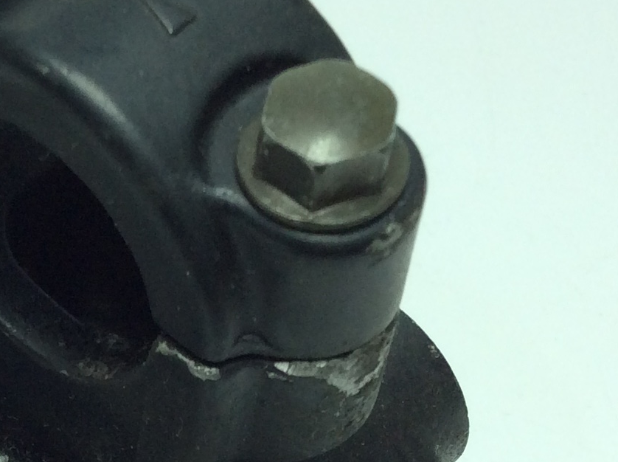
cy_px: 485
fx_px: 1765
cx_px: -63
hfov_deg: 19.1
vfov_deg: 14.6
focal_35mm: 99
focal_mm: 3.3
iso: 32
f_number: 2.4
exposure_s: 1/314
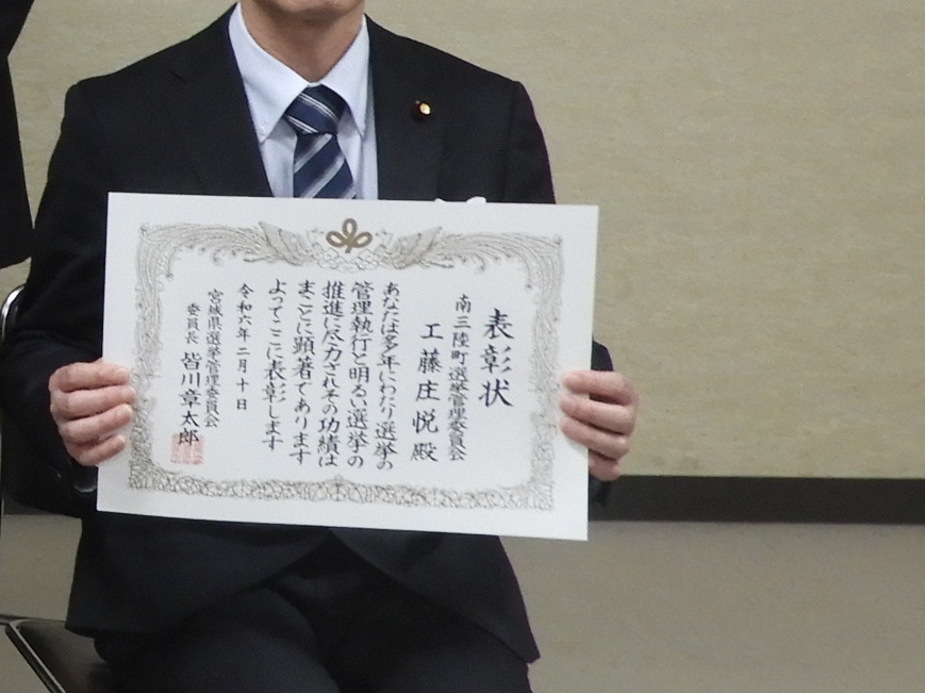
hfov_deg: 14.0
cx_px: -757
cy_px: 24
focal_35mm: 124
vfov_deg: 11.8
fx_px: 3312
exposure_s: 1/30
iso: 200
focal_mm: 5.9
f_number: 3.6
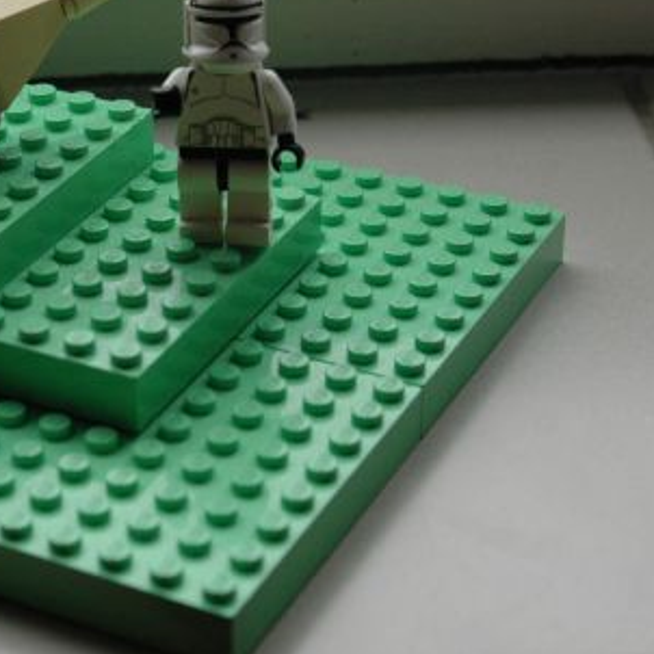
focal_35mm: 108
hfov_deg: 15.9
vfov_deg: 16.1
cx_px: 74
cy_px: 258
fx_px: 2308
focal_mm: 40
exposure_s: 1/200
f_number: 7.1
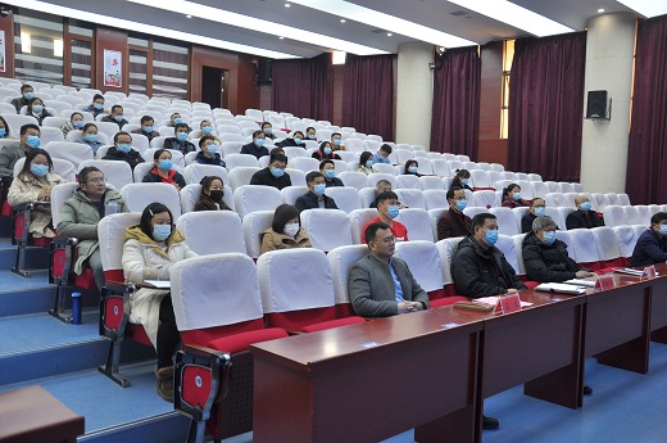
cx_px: 334
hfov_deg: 57.3
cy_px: 222
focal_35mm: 33
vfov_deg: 39.8
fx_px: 610
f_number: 3.8
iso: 200
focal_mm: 22
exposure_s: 1/60
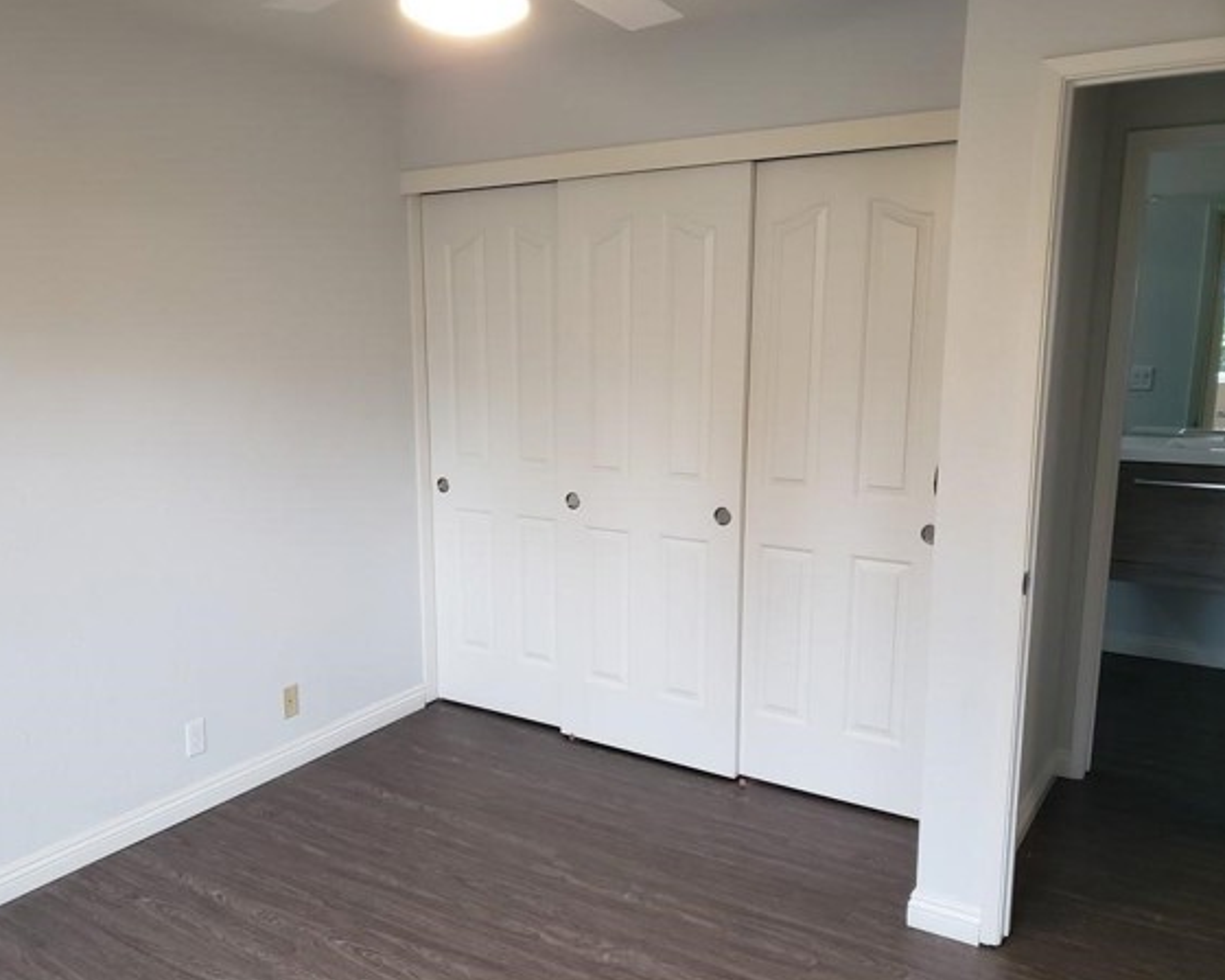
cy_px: 508
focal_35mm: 29
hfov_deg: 60.3
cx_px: 540
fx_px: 1051
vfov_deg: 50.0
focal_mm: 4.3
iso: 200
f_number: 1.5
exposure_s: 1/60
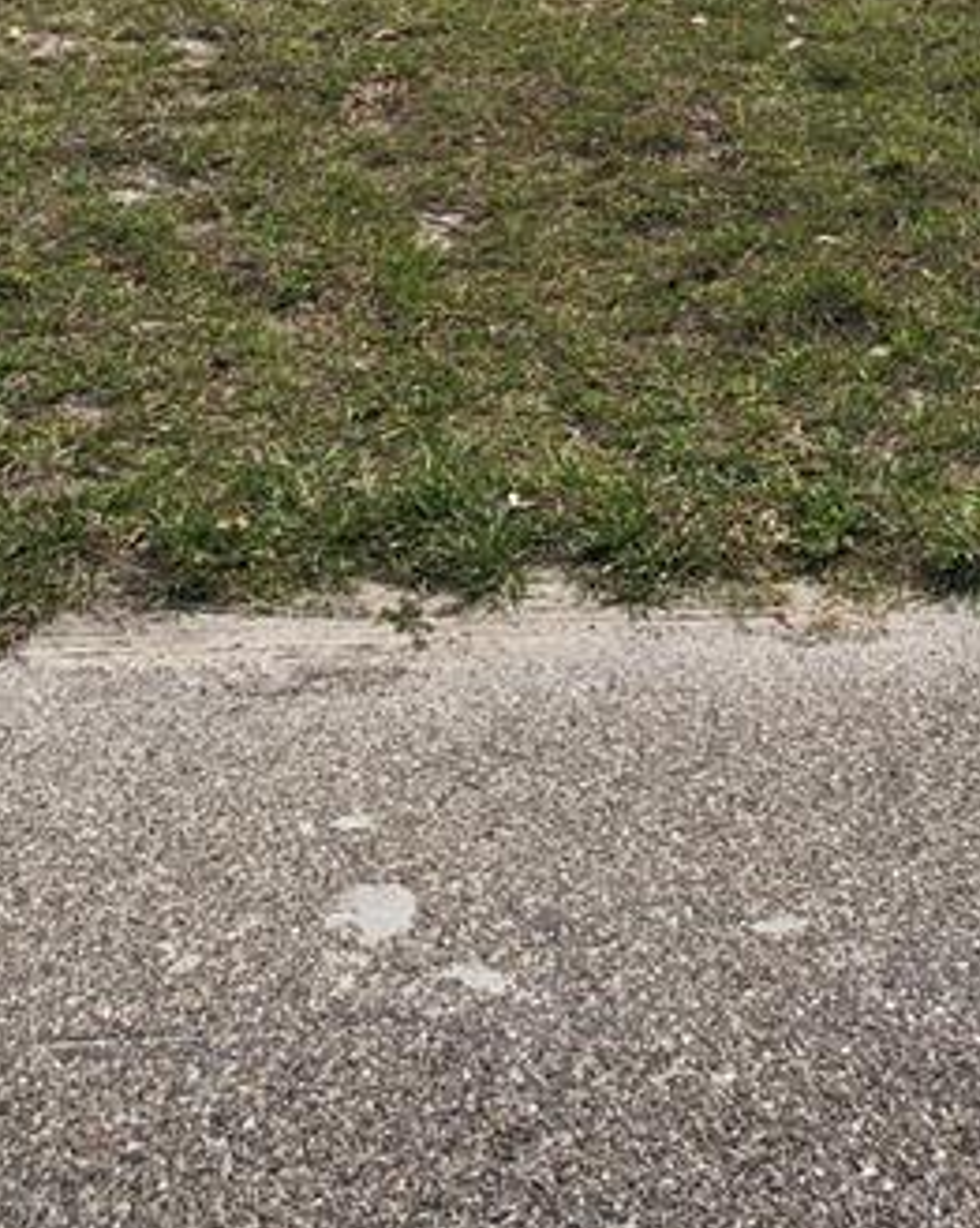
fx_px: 2322
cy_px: -90
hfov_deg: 22.9
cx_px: 984
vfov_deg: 27.3
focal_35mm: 64
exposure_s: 1/4000
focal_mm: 4
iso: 25
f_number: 1.8
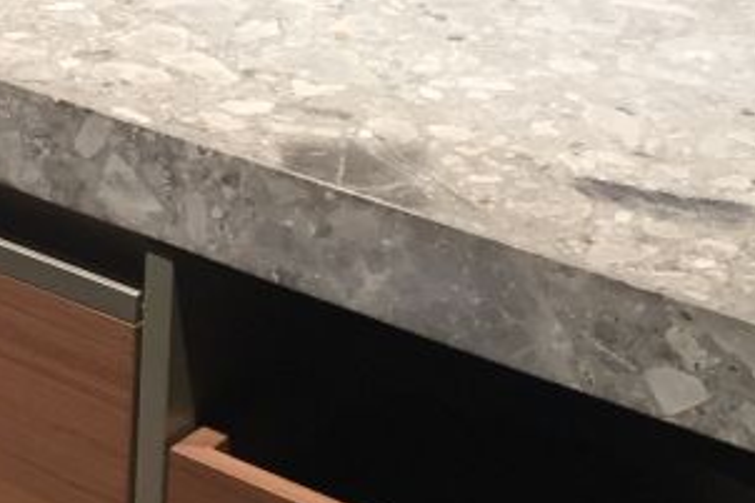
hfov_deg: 16.0
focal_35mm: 120
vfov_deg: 10.7
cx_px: -285
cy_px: -398
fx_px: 2515
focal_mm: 4.15
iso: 40
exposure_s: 1/33
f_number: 2.2
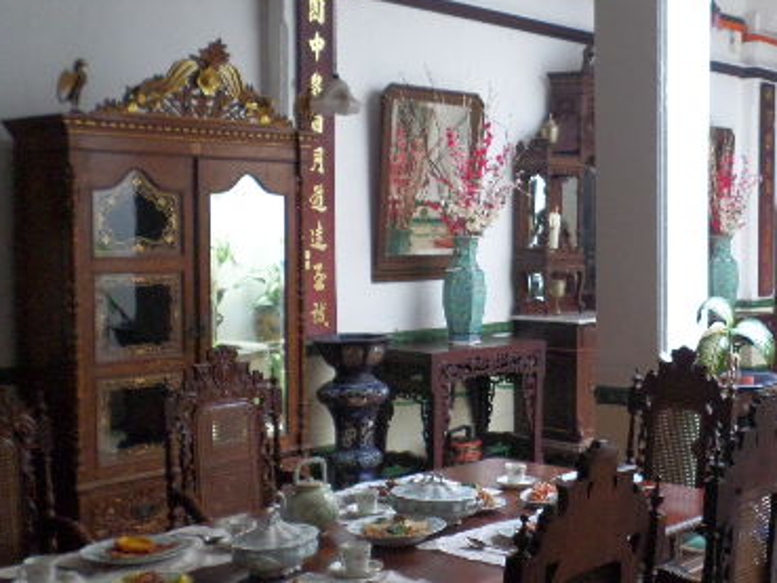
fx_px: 1123
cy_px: 290
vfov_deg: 29.1
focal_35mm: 50
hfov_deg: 36.9
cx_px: 619
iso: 200
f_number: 2.5
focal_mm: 4.5
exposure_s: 1/30
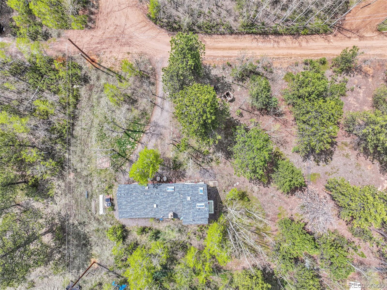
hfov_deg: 71.6
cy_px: 145
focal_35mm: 24
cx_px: 194
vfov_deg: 56.8
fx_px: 268
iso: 100
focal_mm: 12.29
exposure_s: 1/800
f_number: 2.8
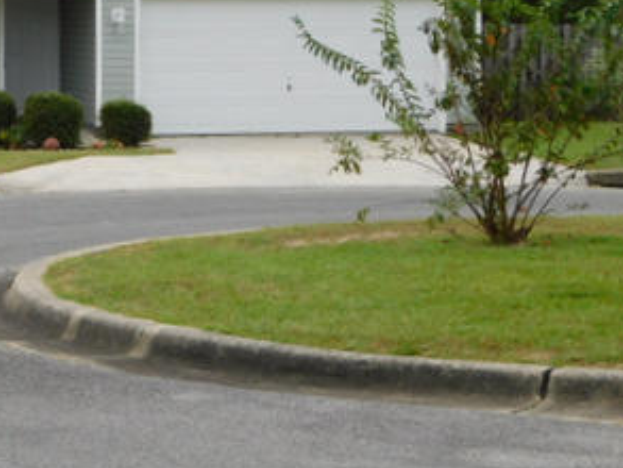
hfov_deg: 15.2
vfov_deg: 11.4
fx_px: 2323
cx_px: 176
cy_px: -15
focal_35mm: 129
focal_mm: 10.4
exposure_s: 1/250
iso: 125
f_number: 4
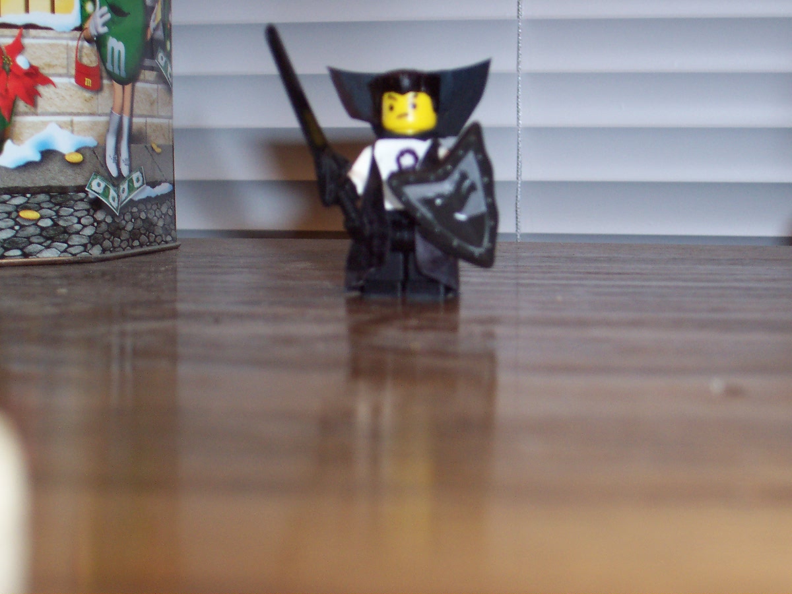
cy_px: 297
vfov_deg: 20.7
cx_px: 396
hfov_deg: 27.4
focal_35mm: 71
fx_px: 1624
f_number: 4
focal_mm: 10.8
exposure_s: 1/90
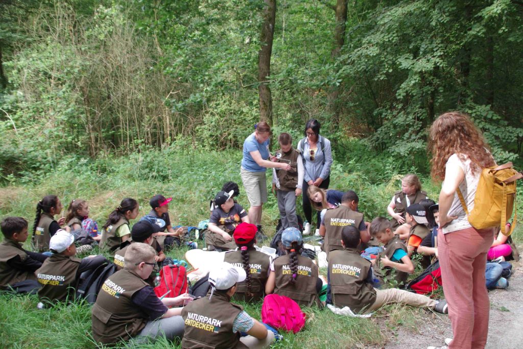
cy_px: 174
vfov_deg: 34.2
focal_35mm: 39
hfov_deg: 49.5
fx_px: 567
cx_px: 262
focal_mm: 26
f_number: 4
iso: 100
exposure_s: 1/50
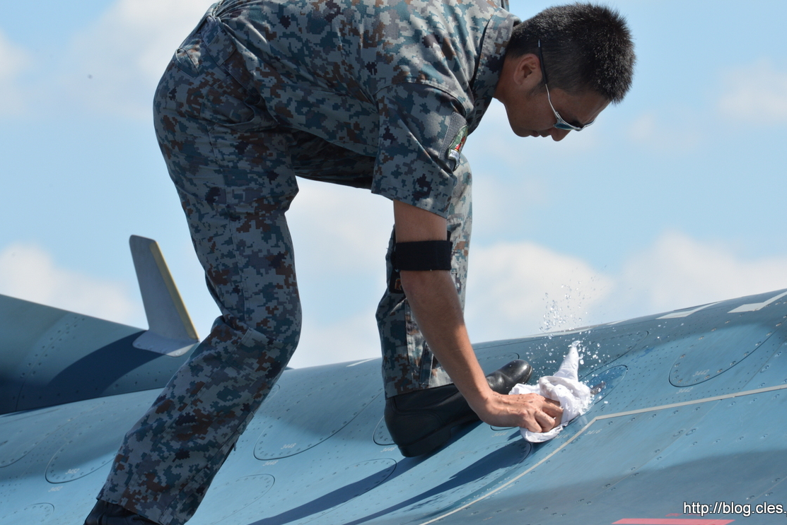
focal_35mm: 345
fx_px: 7545
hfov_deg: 6.0
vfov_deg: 4.0
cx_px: 395
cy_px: 251
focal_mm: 320
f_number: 16
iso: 500
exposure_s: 1/320
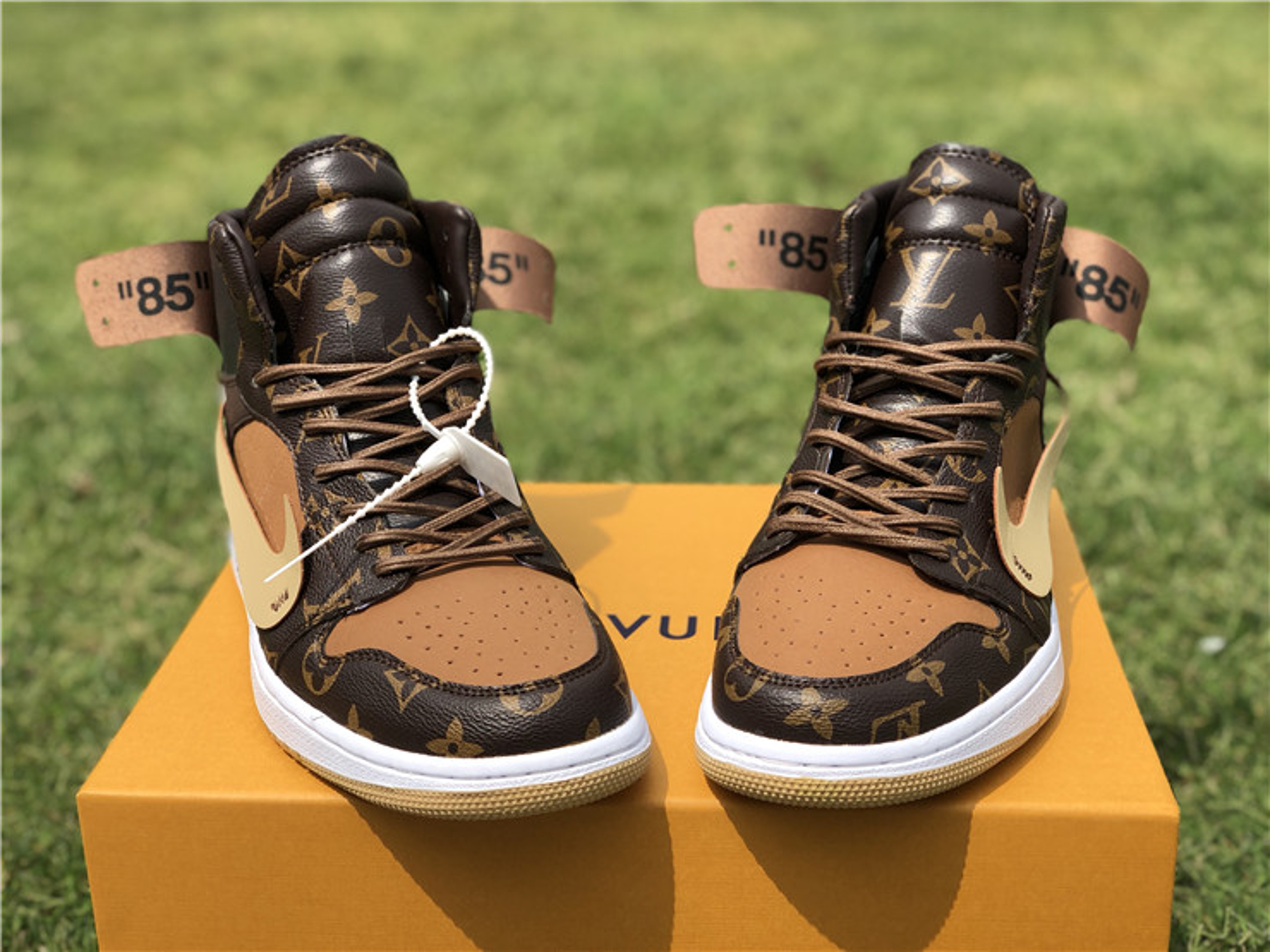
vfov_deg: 28.0
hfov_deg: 36.8
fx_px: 1908
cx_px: 635
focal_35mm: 52
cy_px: 476
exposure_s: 1/1116
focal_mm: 6
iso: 16
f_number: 2.4
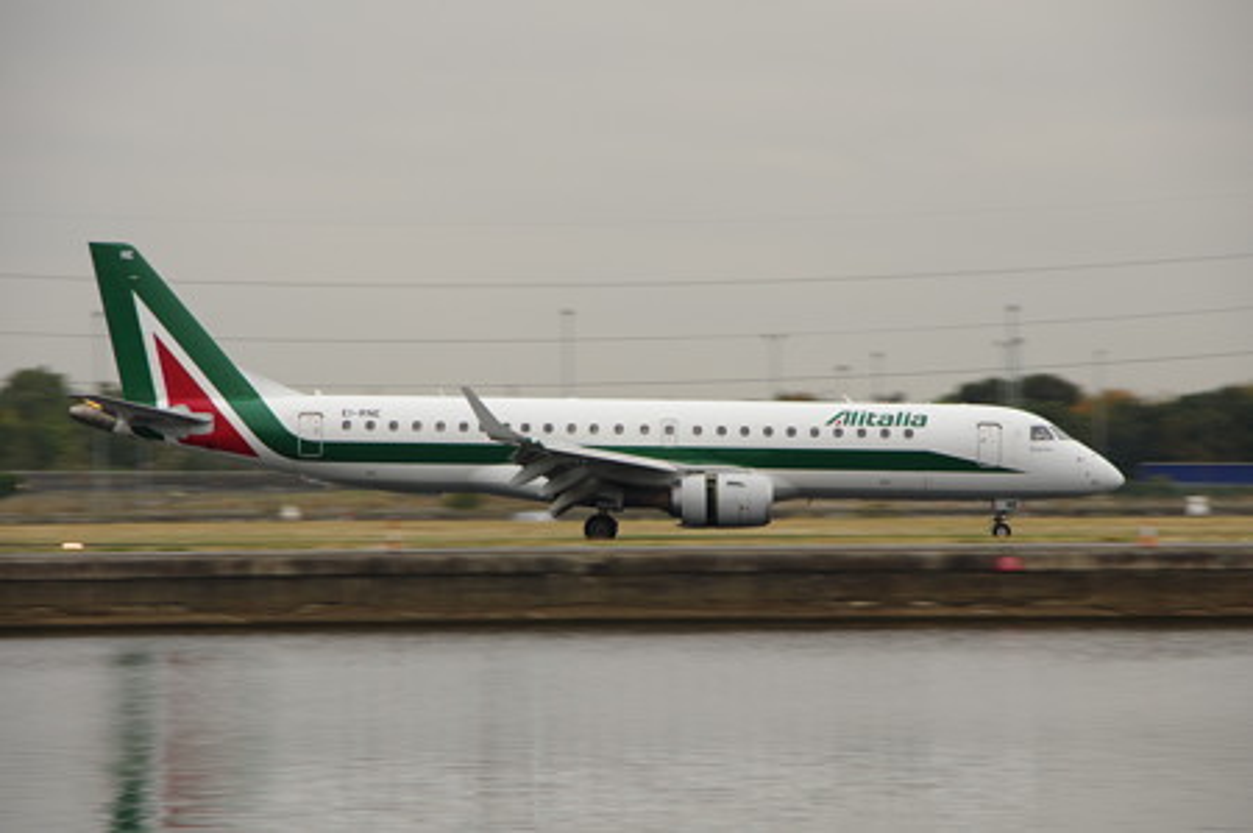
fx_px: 7023
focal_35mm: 202
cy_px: 416
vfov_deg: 6.8
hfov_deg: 10.2
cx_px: 626
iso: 1000
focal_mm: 135
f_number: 9
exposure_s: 1/80
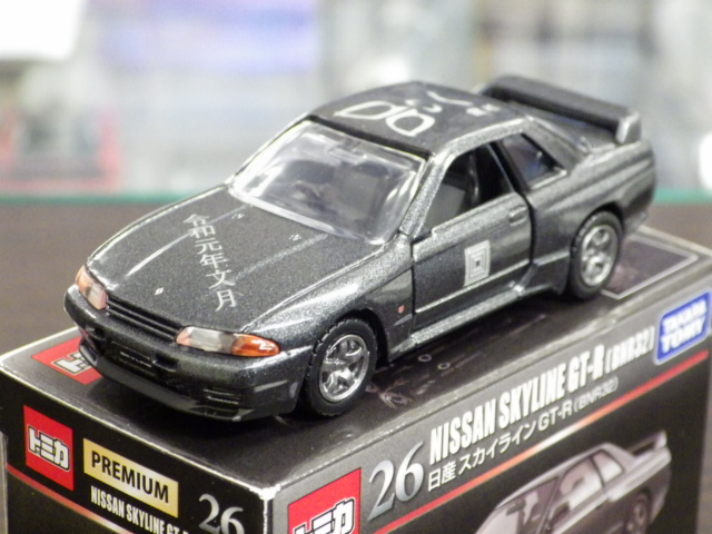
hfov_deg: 19.1
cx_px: 356
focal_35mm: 103
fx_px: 2119
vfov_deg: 14.4
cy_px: 267
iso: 1600
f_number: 4.6
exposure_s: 1/20
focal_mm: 18.4
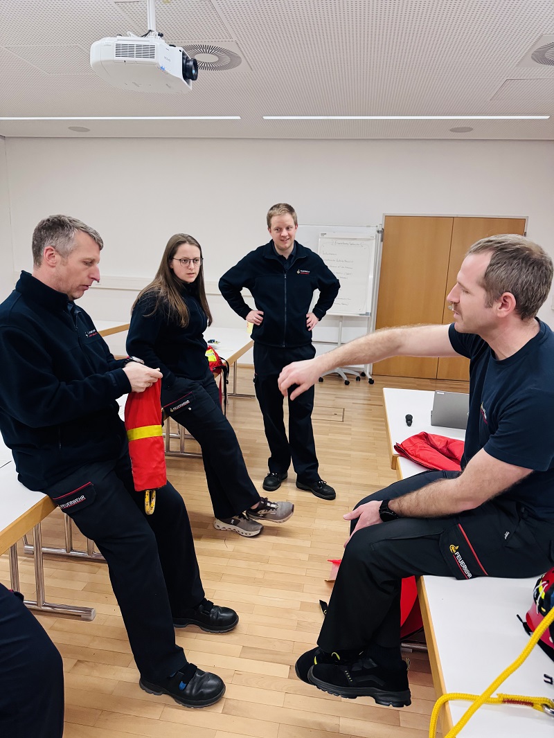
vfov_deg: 71.6
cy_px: 369
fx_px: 512
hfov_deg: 56.8
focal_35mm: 24
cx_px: 277
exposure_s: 1/50
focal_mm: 6.76
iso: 640
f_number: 1.78
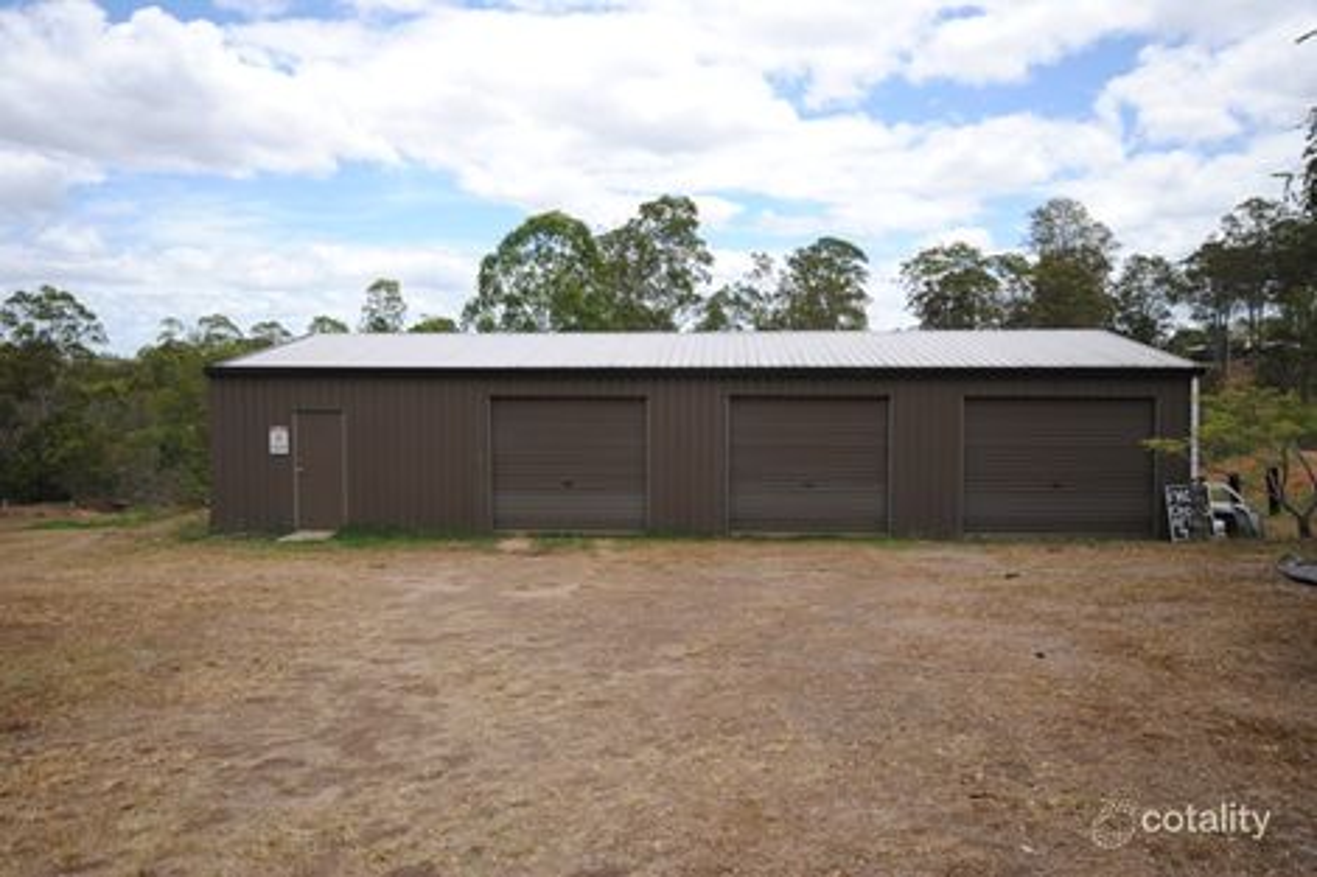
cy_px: 438
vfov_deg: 43.6
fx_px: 1097
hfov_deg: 61.9
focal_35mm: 30
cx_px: 658
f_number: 7.1
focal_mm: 20
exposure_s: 1/200
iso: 100
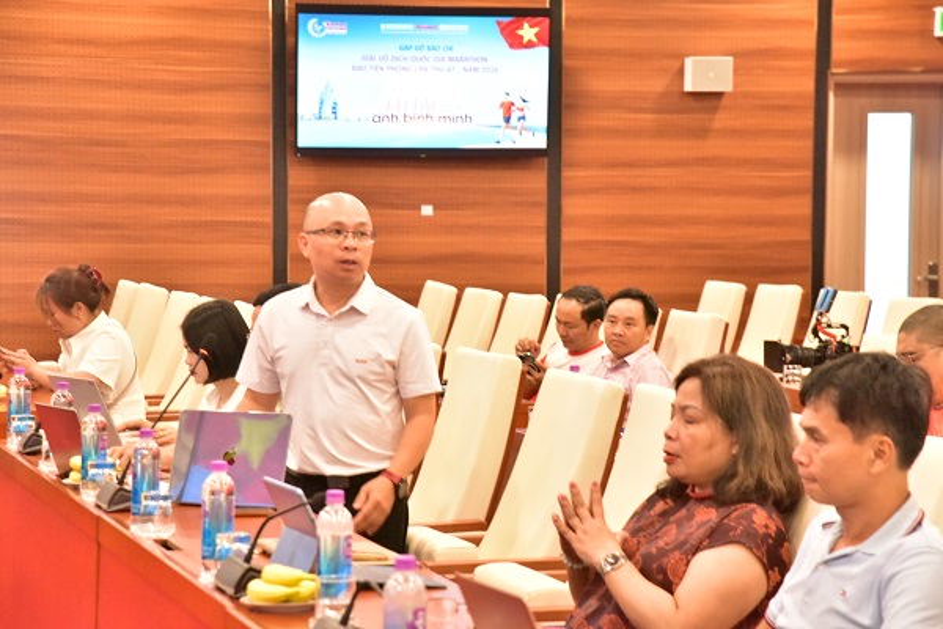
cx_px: 472
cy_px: 314
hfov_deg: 17.1
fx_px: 3143
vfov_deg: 11.4
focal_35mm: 120
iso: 10000
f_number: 8
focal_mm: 120
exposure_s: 1/125
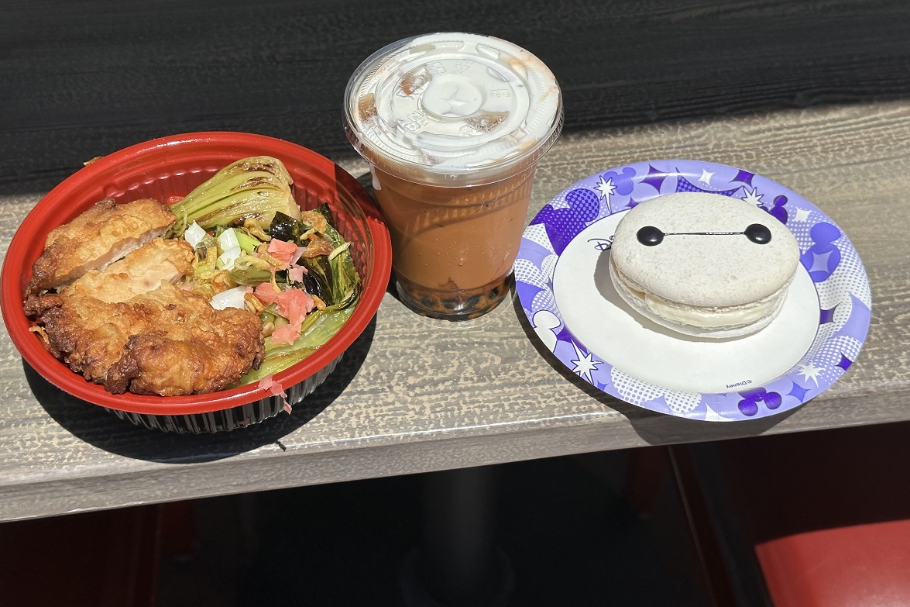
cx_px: 455
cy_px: 265
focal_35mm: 51
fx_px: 1289
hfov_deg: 38.9
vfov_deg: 26.5
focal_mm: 6.86
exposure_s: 1/8197
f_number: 1.78
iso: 64
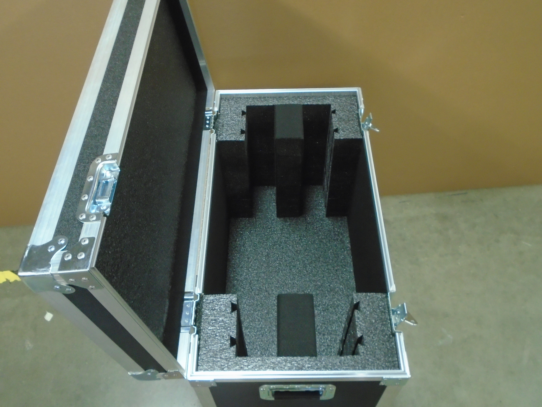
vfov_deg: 45.4
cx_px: 271
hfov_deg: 58.4
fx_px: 485
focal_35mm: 31
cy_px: 204
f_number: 3.5
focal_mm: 5.5
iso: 400
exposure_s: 1/15
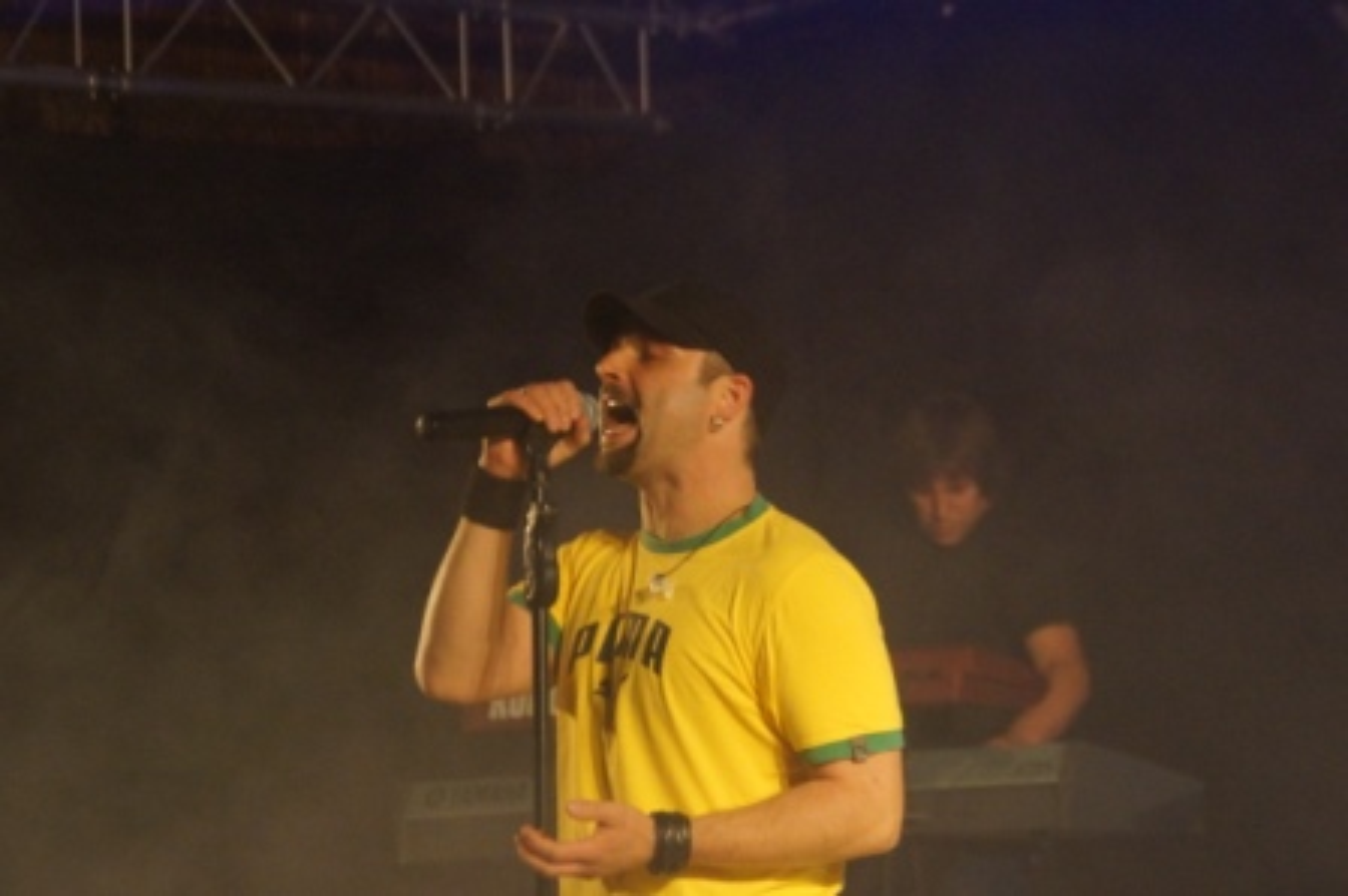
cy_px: 448
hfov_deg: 12.5
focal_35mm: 165
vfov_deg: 8.3
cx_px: 674
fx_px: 6174
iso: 3200
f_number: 5.6
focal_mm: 110
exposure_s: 1/15
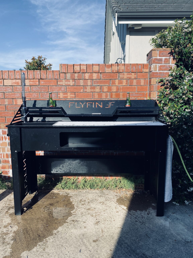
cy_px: 129
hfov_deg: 53.1
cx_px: 96
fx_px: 193
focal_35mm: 26
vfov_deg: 67.3
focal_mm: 4.25
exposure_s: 1/2066
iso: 32
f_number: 1.8
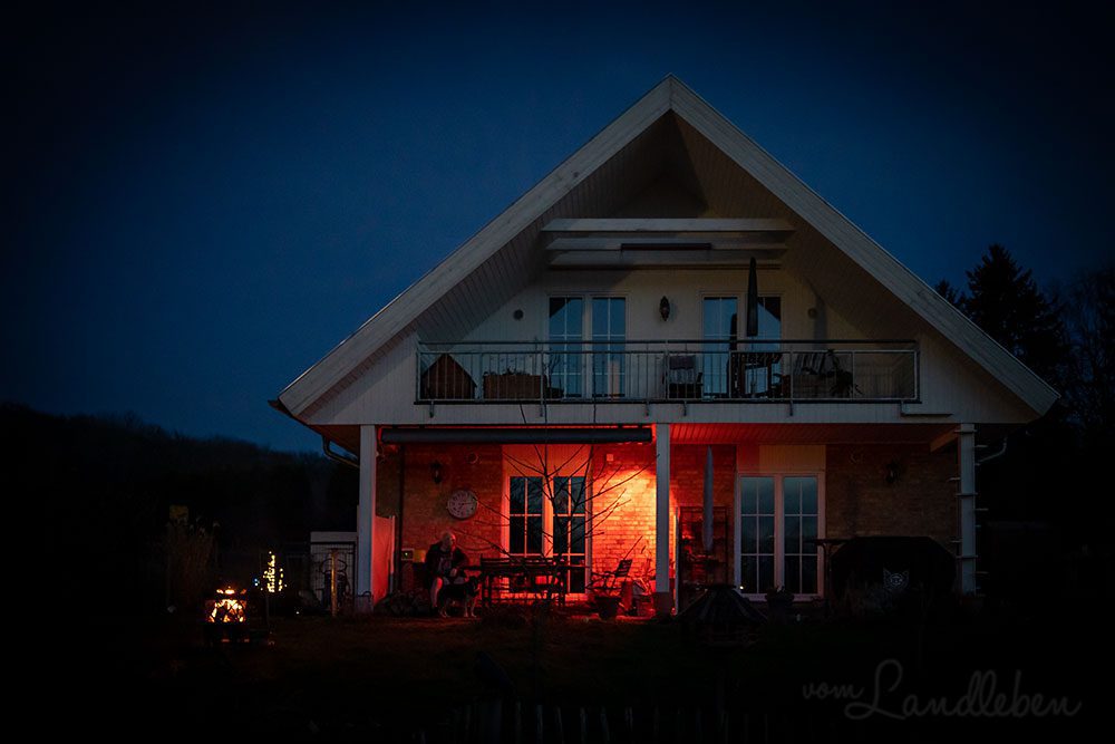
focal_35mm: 35
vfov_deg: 37.9
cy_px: 372
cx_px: 558
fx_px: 1084
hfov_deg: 54.4
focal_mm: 35
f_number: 2.8
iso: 8000
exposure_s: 1/80
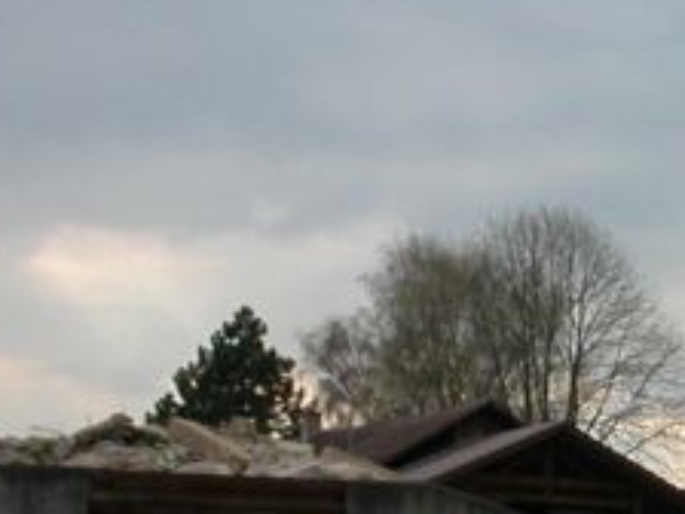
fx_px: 2612
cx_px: 740
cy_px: 554
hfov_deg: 14.6
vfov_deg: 11.1
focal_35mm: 132
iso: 100
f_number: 4.5
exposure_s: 1/434
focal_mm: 5.6
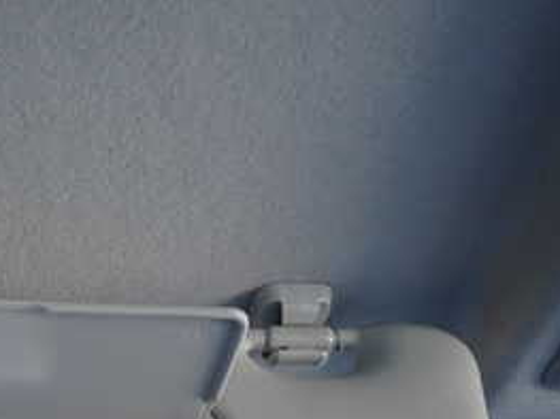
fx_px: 922
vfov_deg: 23.8
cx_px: -19
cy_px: 476
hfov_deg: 31.0
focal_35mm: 57
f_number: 2
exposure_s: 1/60
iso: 200
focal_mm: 4.5
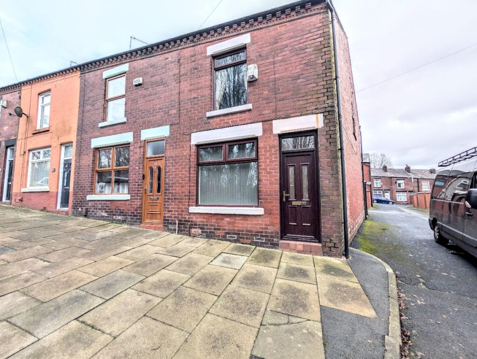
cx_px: 238
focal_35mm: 12
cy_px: 180
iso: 53
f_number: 1.7
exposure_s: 1/500
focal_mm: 2.02
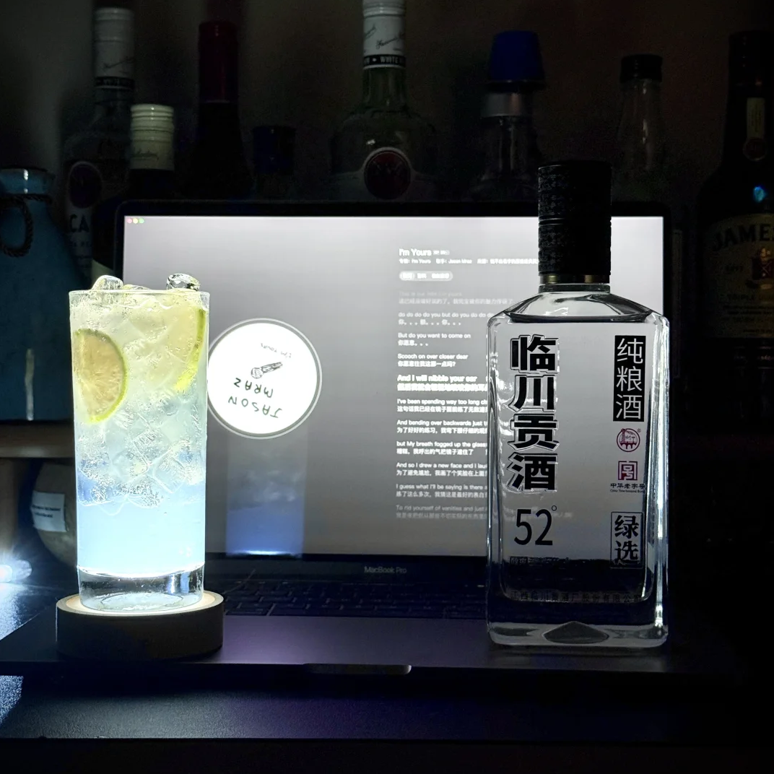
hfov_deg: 30.0
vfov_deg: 30.0
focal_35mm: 57
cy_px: 379
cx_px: 387
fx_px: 1442
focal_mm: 6.76
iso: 250
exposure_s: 1/60
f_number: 1.78
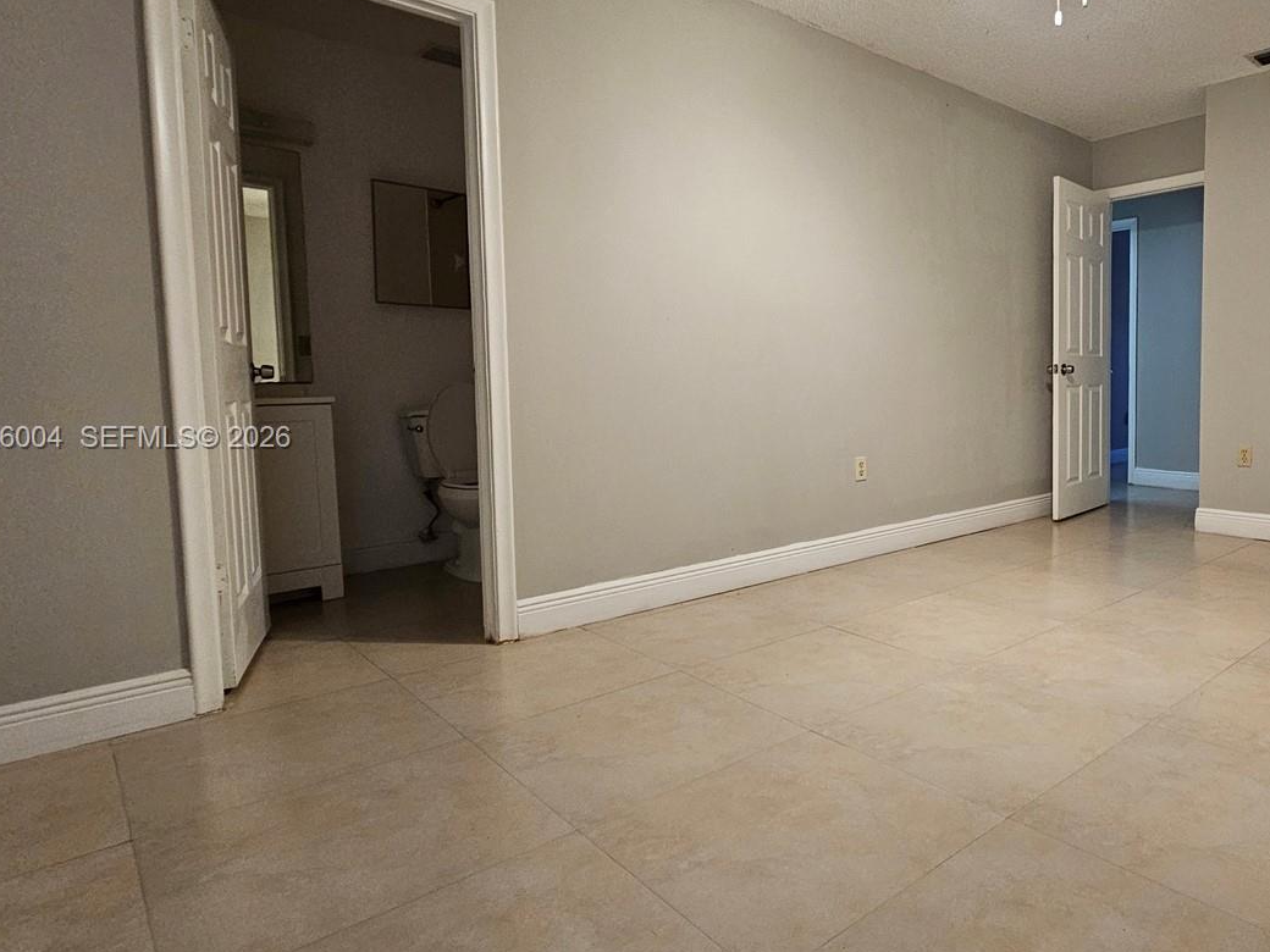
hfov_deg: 77.9
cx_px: 888
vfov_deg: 65.9
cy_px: 439
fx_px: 734
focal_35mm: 20
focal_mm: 2.2
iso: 320
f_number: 2.2
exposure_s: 1/60
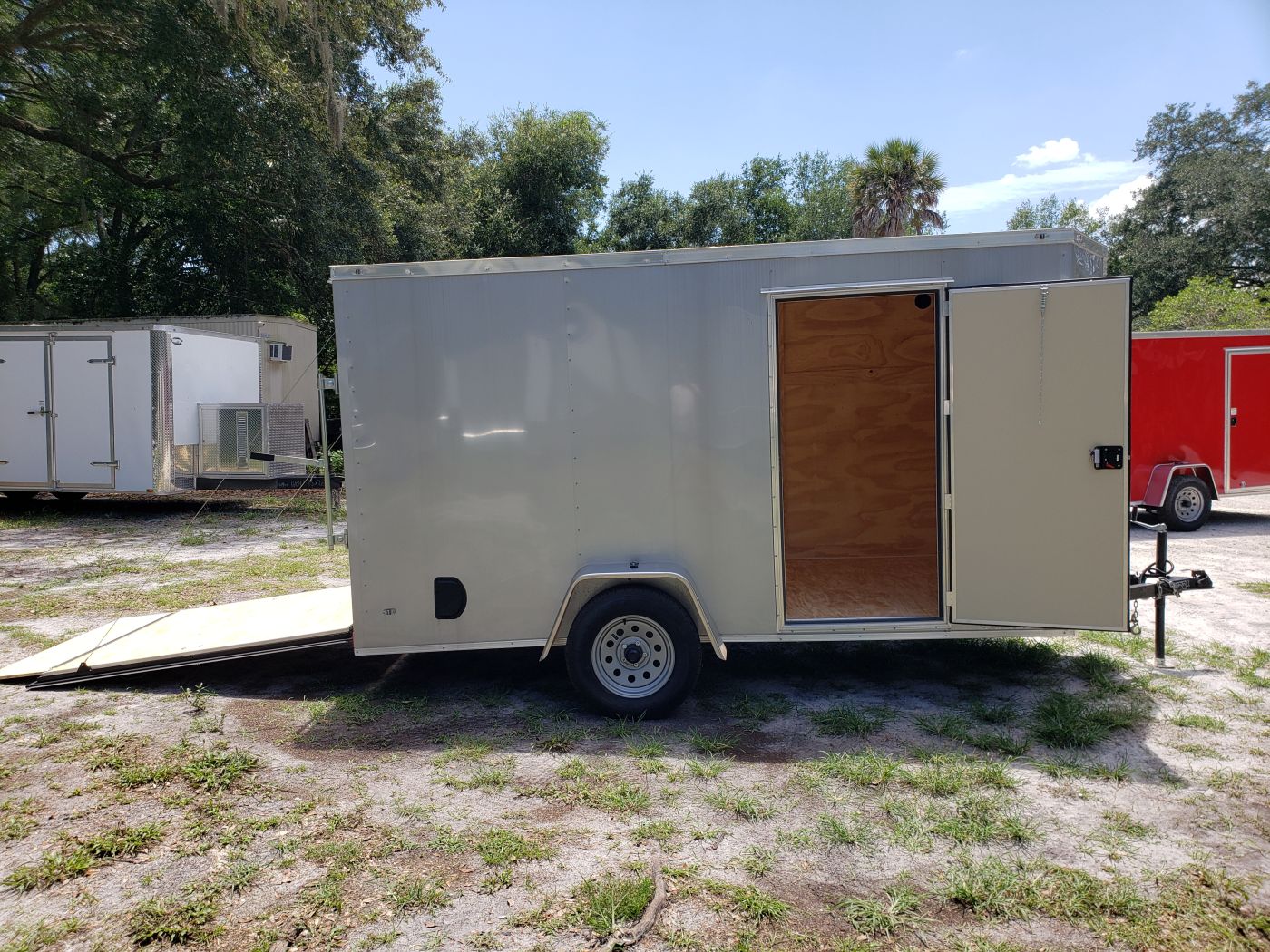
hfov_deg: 67.3
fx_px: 954
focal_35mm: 26
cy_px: 476
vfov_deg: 53.1
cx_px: 635
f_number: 2.4
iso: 50
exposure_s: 1/887
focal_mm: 4.3
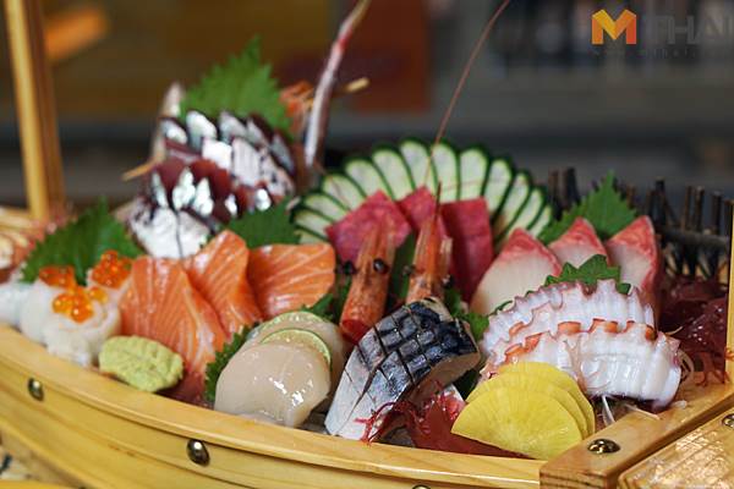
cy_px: 244
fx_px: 1529
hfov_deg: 27.0
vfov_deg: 18.2
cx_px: 367
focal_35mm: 75
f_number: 4.5
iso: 125
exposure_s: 1/15
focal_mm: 50
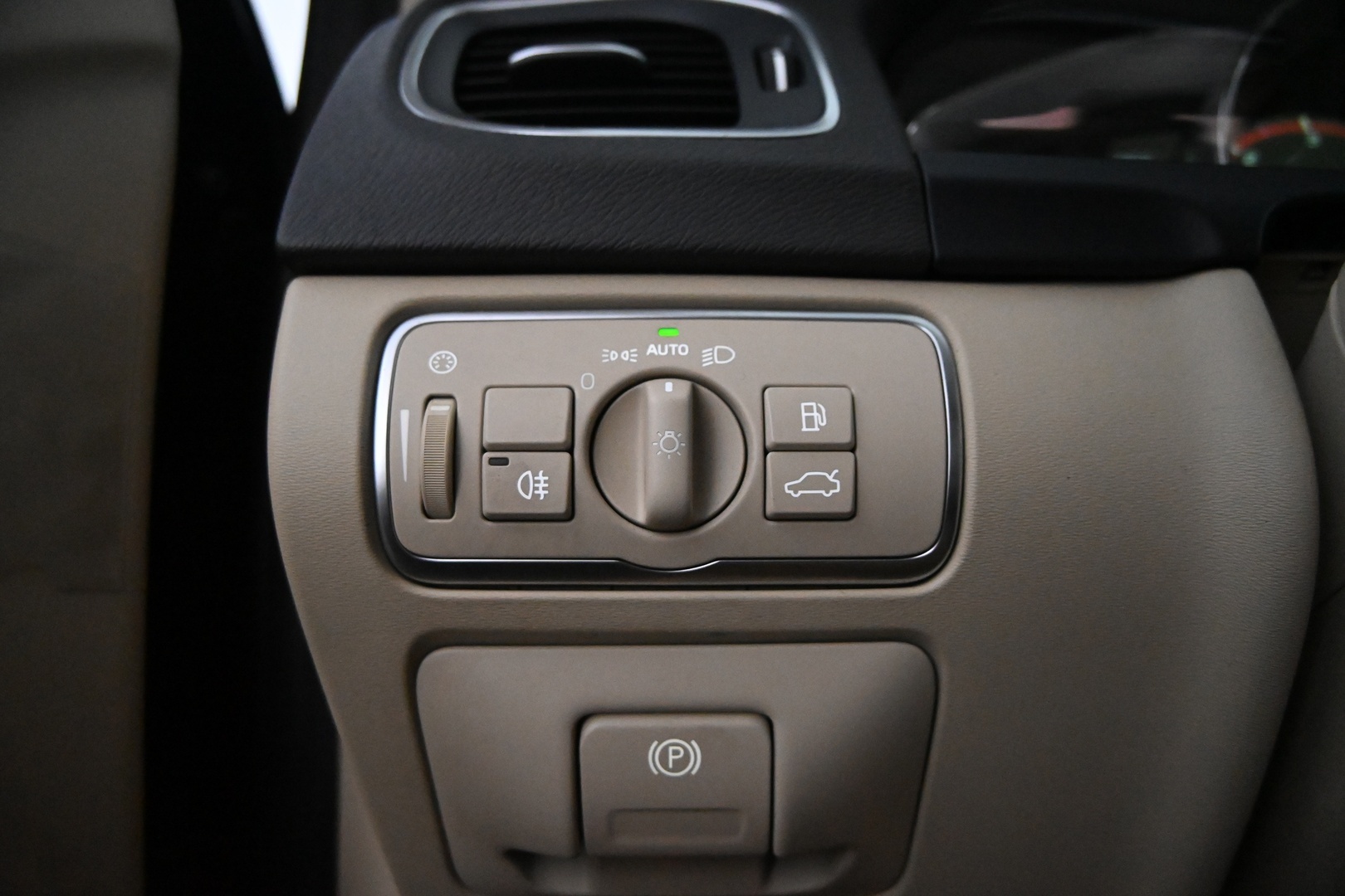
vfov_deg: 18.2
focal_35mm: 75
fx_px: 2802
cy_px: 448
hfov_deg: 27.0
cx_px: 672
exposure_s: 1/200
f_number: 7.1
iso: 8000
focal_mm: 50
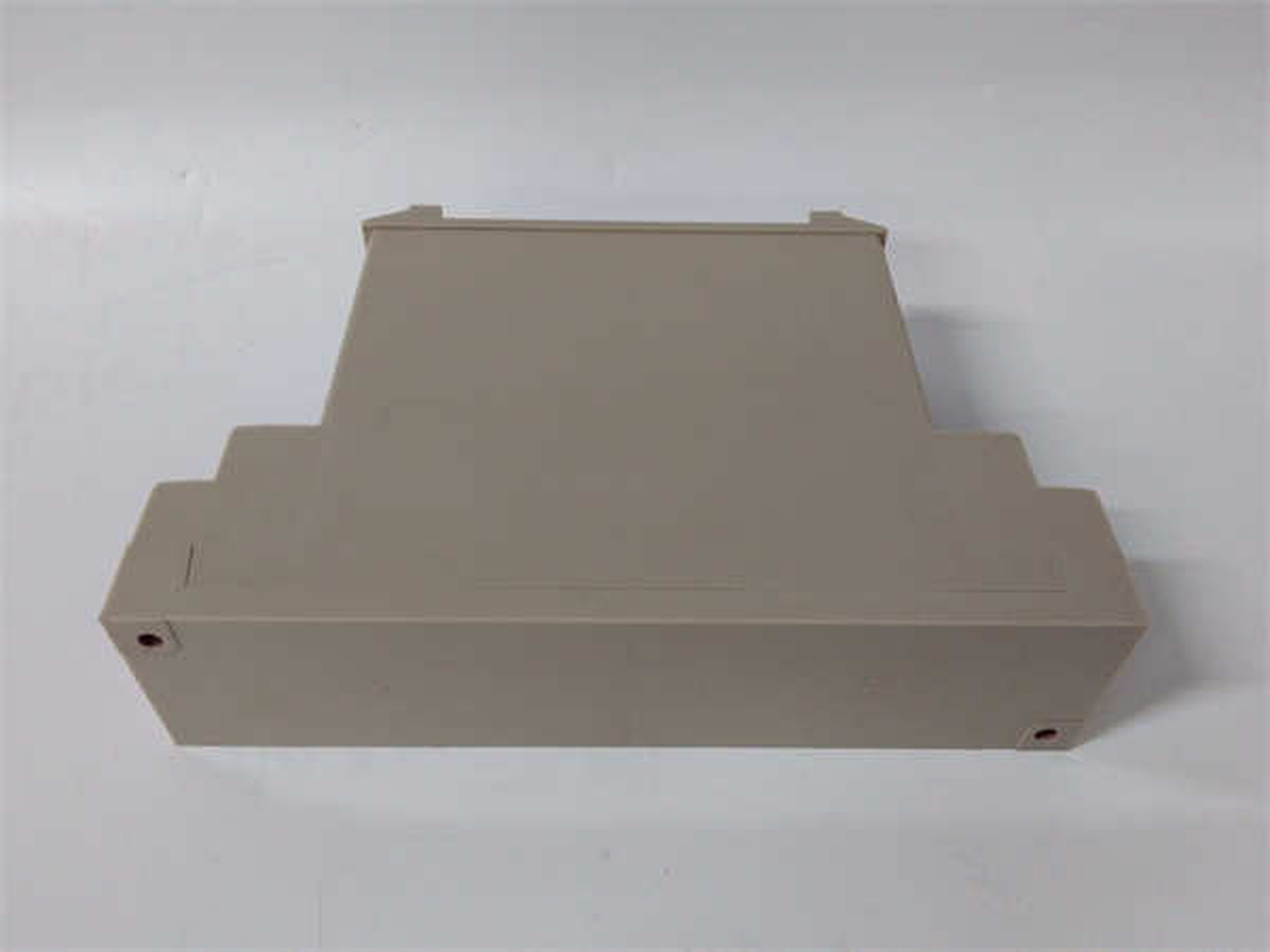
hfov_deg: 65.3
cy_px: 476
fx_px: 991
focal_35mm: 27
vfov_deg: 51.4
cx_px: 635
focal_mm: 3.79
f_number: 2
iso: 341
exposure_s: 1/33
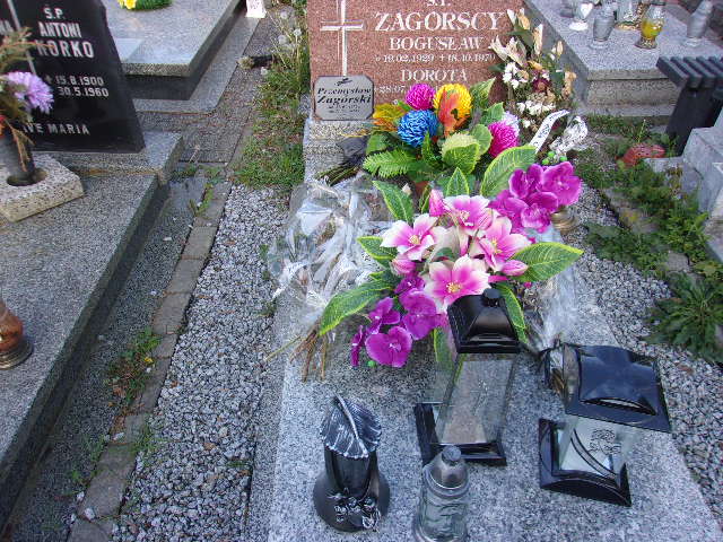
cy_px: 271
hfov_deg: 65.3
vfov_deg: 51.4
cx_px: 362
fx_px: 564
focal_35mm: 27
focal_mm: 4.9
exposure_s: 1/150
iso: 80
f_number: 3
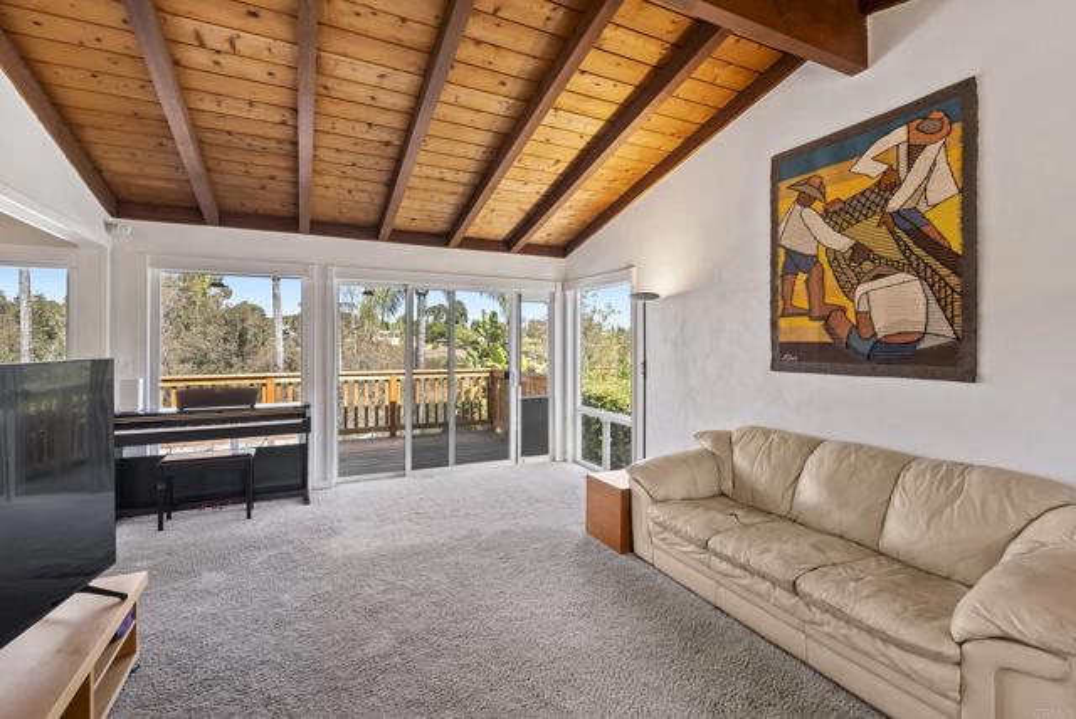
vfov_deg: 73.9
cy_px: 360
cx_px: 538
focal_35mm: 16
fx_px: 479
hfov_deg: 96.7
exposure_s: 1/15
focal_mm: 16
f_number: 8
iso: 500
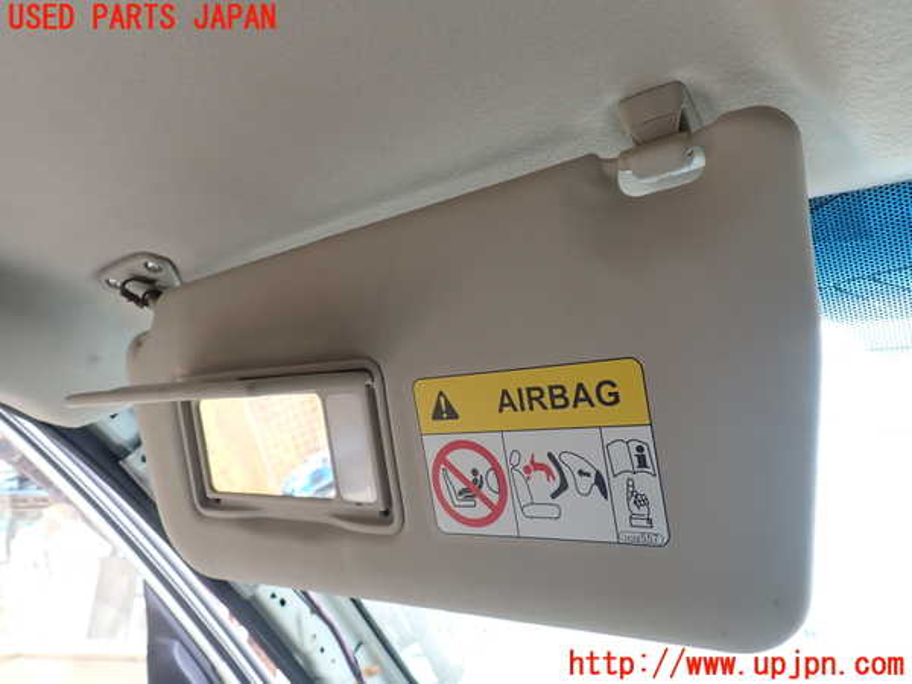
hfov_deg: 69.4
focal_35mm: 25
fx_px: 659
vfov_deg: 54.9
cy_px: 342
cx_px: 456
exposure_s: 1/125
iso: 100
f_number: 2.8
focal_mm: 4.5
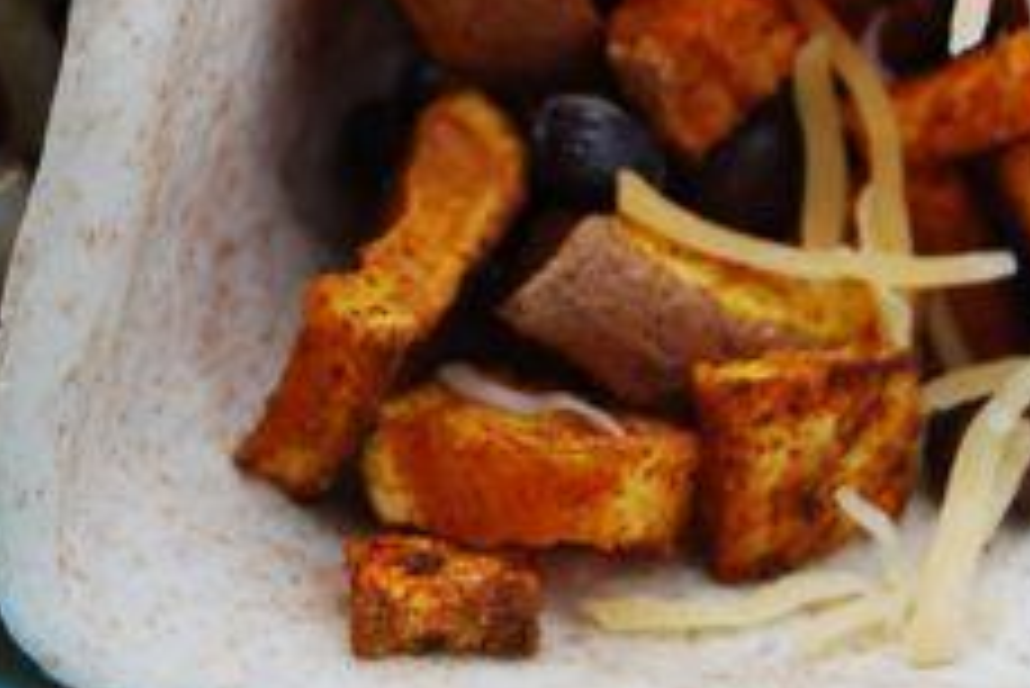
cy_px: -94
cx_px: 198
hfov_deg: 8.9
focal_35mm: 230
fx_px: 6596
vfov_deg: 5.9
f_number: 6.3
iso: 100
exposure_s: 1/160
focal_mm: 55
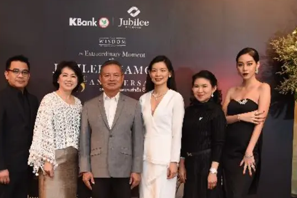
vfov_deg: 20.2
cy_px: 141
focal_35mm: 67
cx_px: 100
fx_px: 553
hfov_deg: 29.9
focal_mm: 46
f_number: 4
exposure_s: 1/125
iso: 1600
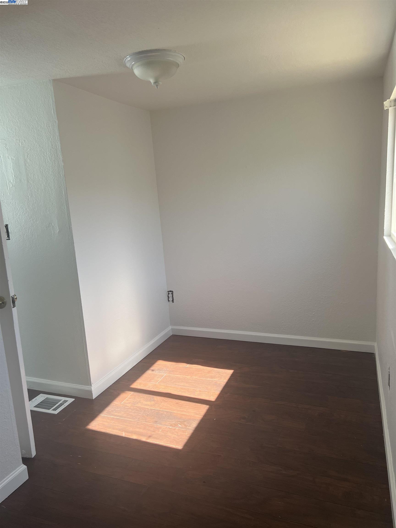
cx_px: 198
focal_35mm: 26
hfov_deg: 53.1
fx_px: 397
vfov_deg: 67.3
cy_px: 264
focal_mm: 5.7
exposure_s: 1/121
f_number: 1.5
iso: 64
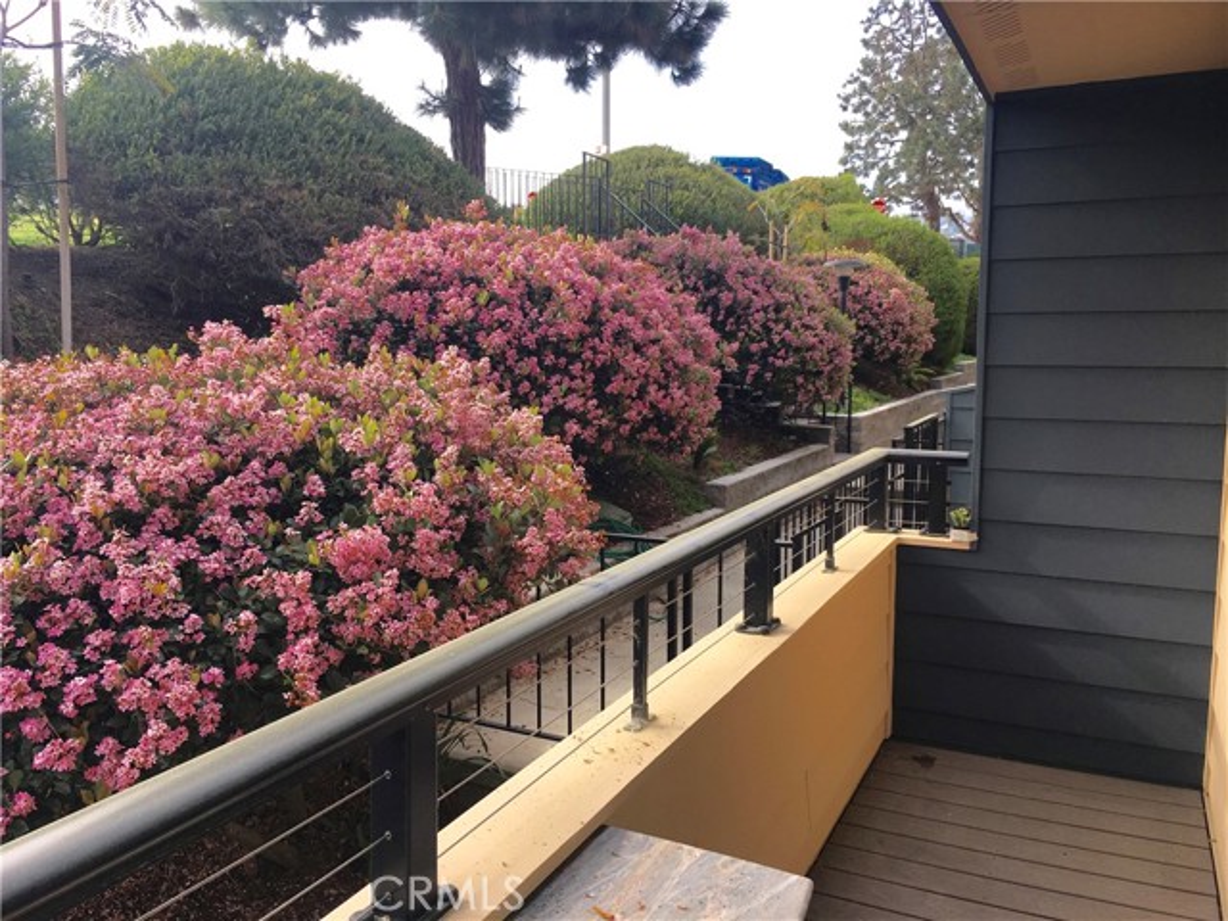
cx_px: 614
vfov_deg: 48.2
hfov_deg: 61.7
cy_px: 460
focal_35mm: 29
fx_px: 1029
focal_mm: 4.15
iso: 25
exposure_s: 1/280
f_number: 2.2
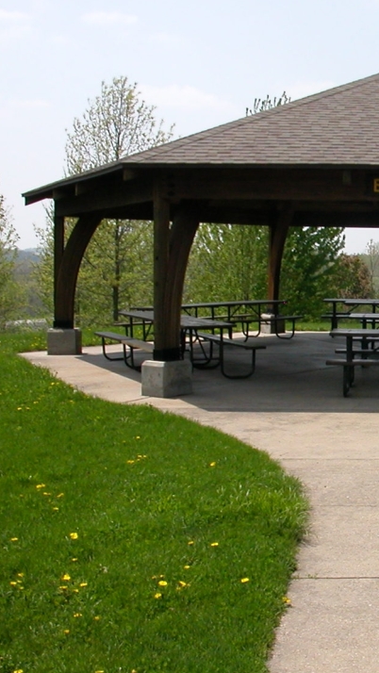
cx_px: 443
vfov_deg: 36.0
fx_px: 1035
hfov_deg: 19.6
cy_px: 360
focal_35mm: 58
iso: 100
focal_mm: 5.6
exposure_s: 1/643
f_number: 4.5
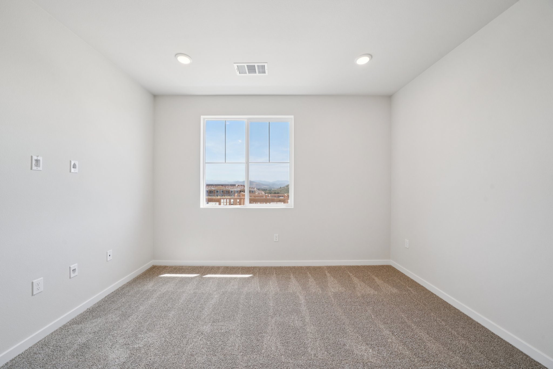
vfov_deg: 90.0
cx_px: 276
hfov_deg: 112.6
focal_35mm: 12
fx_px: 184
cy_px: 184
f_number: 8
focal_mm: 12
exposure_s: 1/30
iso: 100
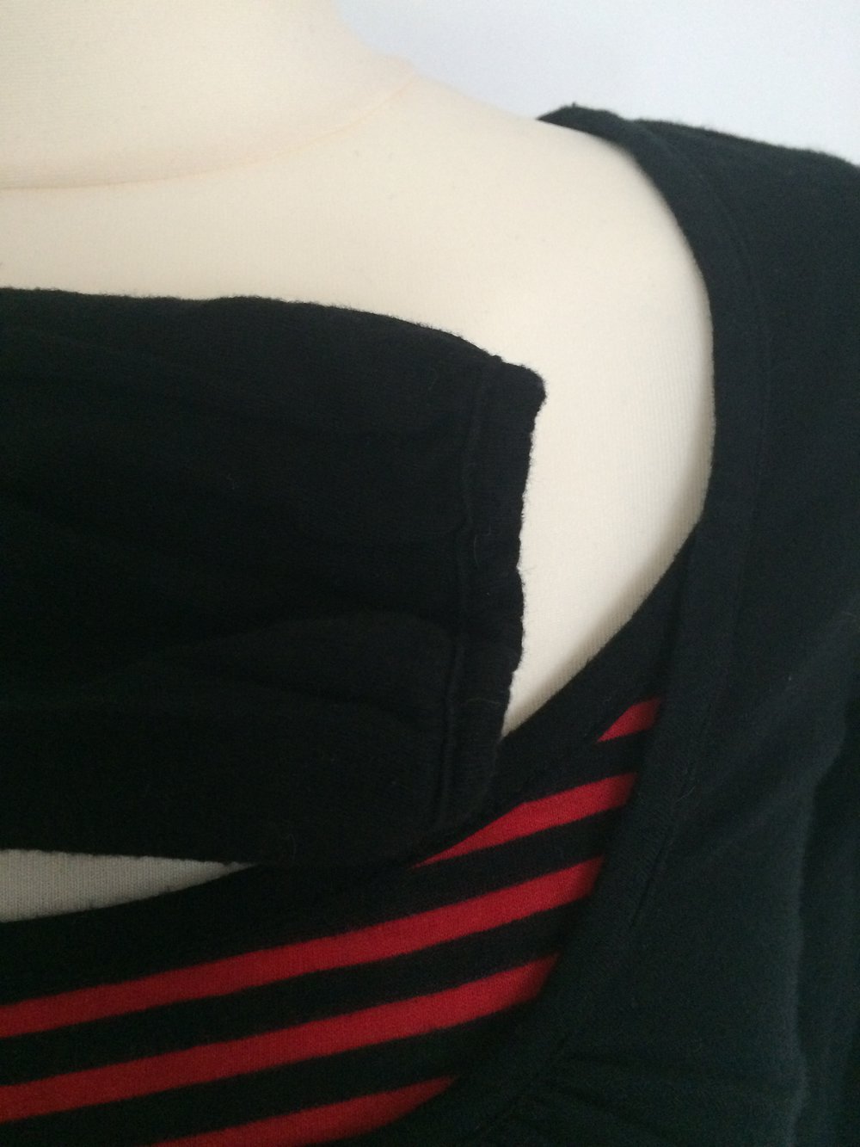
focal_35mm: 29
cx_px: 430
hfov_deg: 48.2
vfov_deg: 61.7
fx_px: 960
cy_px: 574
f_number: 2.2
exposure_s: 1/30
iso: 250
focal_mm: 4.15
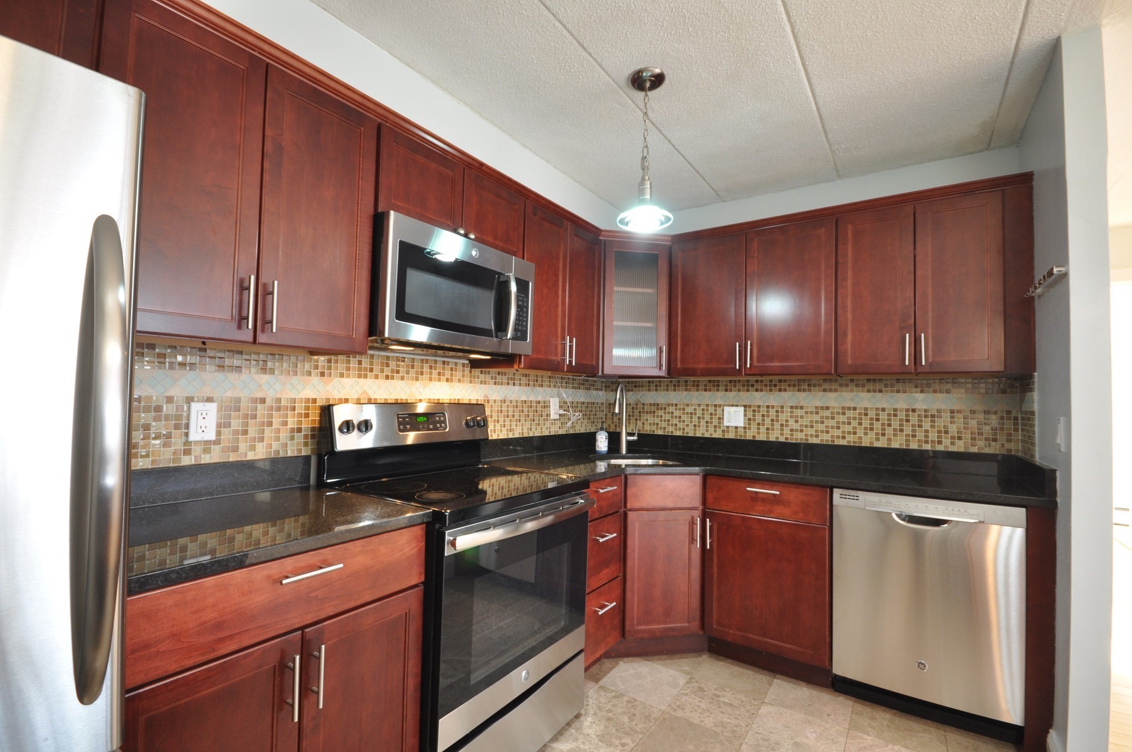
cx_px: 566
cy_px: 376
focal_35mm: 16
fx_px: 518
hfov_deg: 95.1
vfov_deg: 71.9
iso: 400
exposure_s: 1/2
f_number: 9
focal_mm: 11
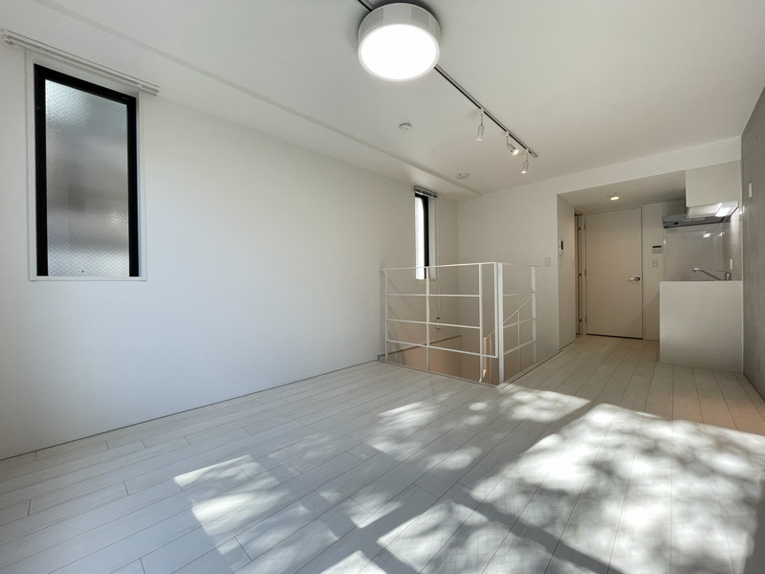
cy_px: 287
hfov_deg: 102.1
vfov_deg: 85.7
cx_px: 382
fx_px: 309
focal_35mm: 14
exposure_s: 1/100
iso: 64
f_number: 2.4
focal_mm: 1.55
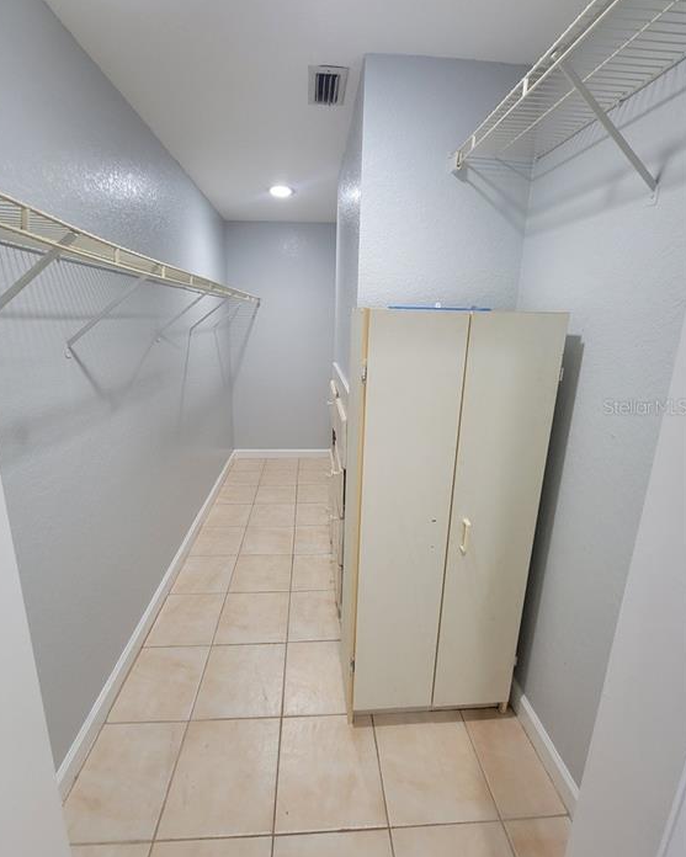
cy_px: 406
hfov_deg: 88.0
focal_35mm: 14
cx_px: 337
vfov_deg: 100.6
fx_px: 355
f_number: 2.2
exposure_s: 1/60
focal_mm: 2.2
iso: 200
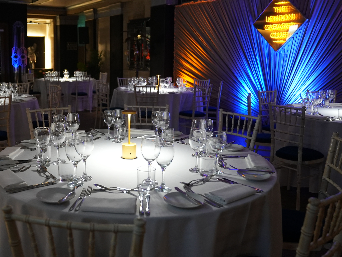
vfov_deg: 40.7
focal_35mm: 35
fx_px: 346
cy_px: 125
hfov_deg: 51.6
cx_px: 112
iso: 2500
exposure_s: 1/160
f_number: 2.8
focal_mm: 24
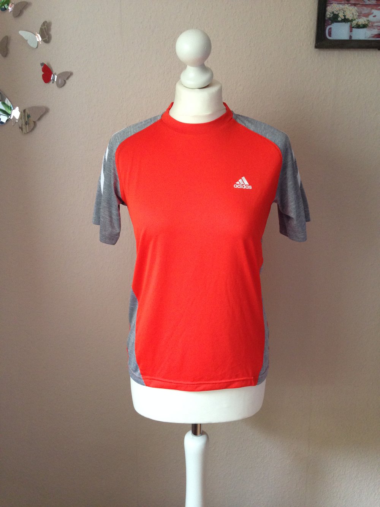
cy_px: 254
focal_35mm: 33
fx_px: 483
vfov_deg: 55.3
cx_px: 190
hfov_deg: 43.0
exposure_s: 1/20
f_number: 2.4
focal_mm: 4.12
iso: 160
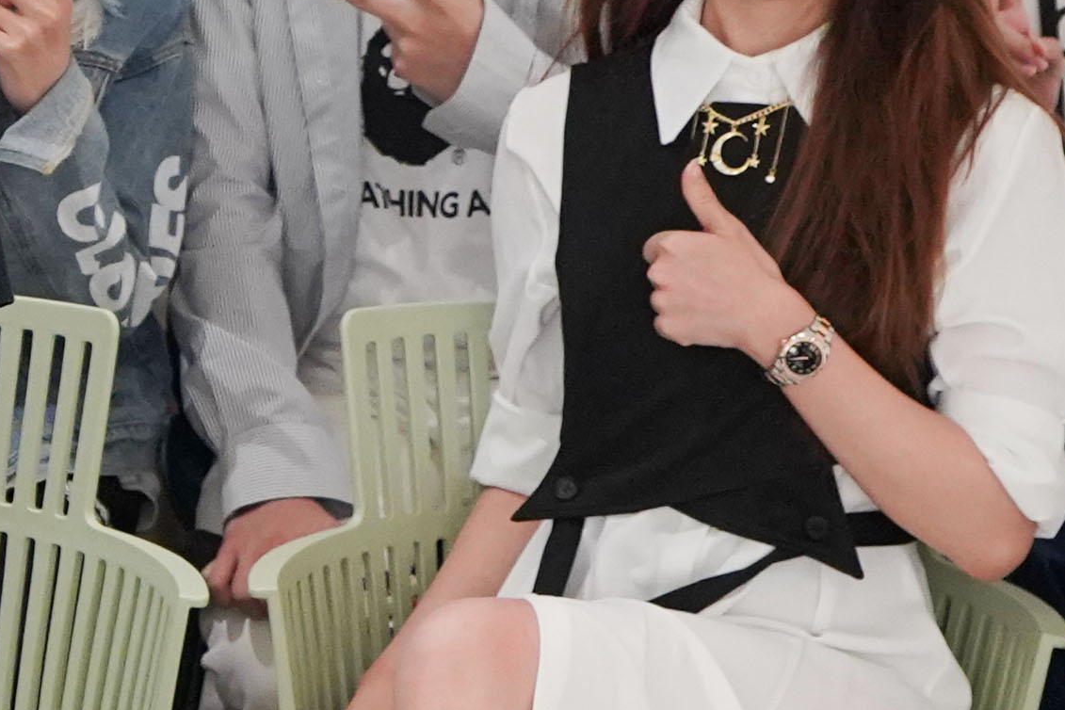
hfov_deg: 11.0
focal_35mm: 175
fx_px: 5177
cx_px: -827
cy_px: 139
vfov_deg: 7.8
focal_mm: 33
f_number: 4
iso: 3200
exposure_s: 1/160
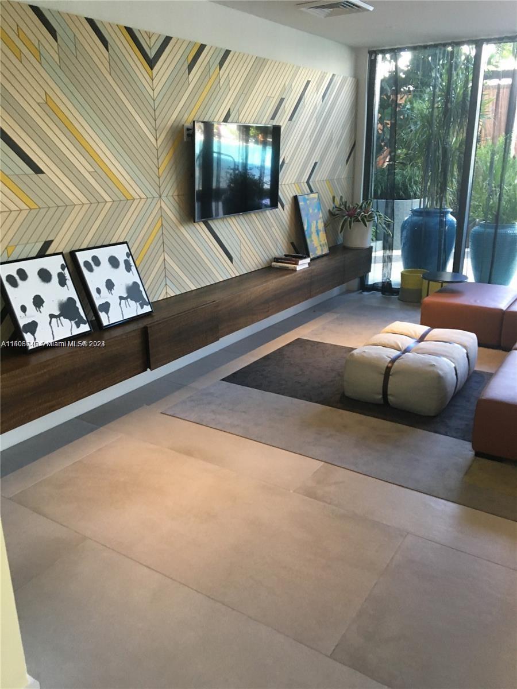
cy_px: 344
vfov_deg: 61.7
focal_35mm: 29
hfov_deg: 48.2
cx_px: 258
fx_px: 577
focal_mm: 4.15
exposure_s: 1/33
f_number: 2.2
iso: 160
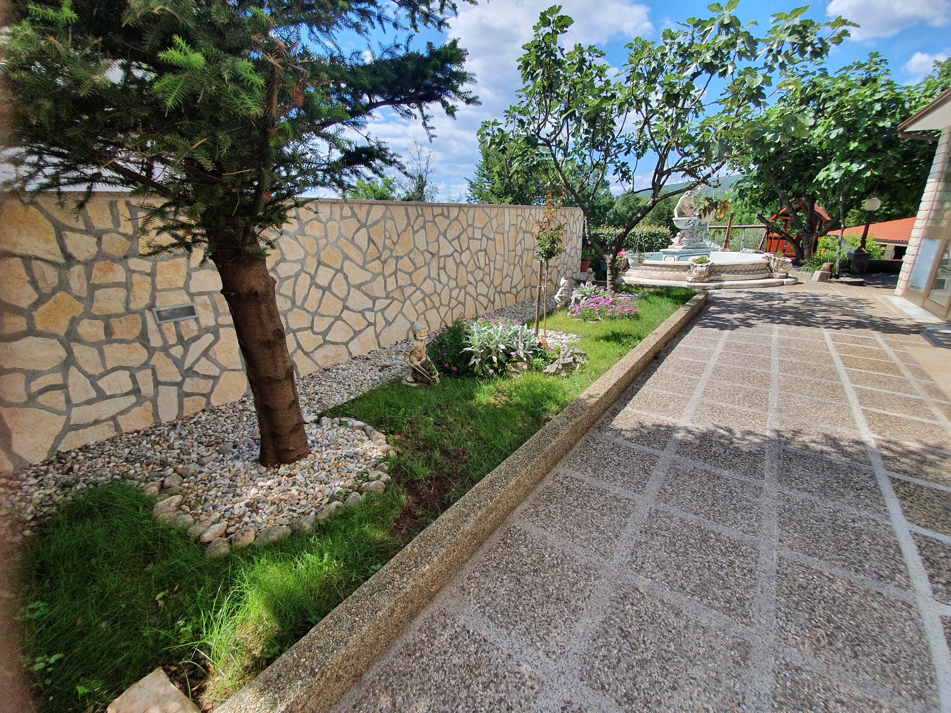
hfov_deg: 106.2
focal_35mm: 13
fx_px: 357
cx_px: 476
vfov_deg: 89.9
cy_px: 356
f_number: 2.2
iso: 50
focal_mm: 1.8
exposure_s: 1/650
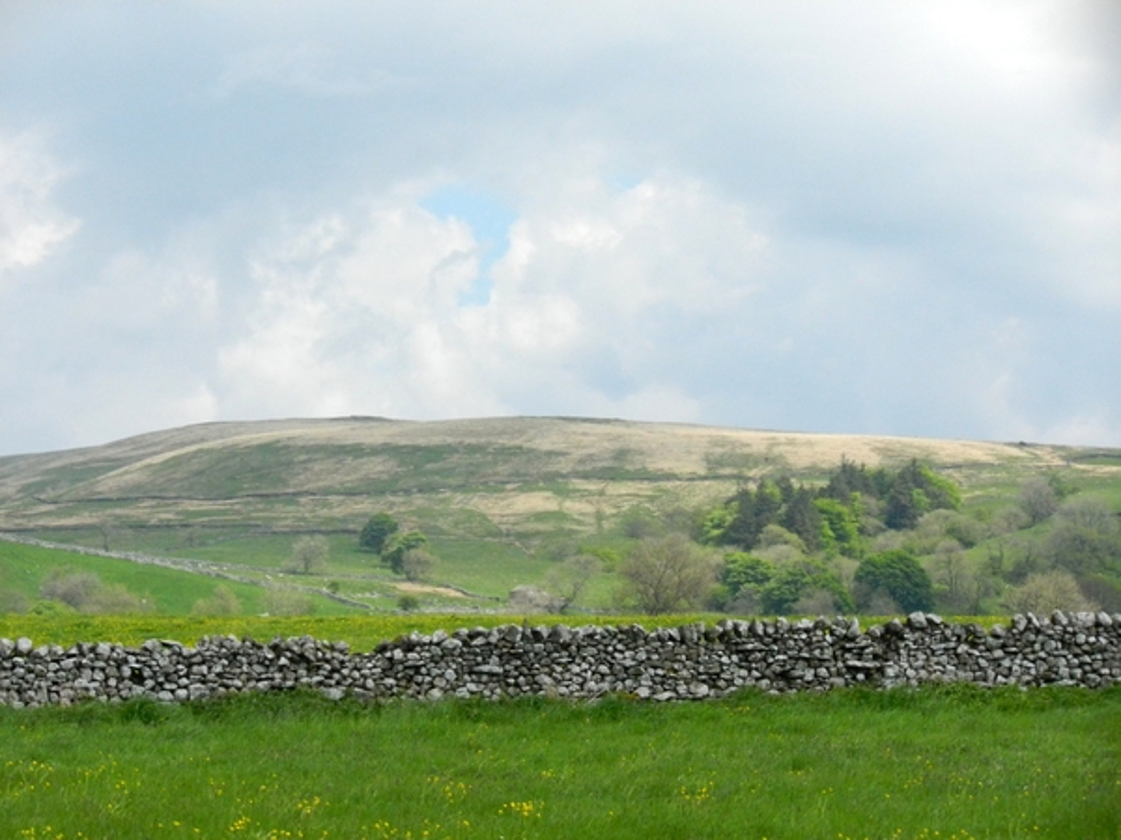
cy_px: 420
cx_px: 560
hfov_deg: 16.0
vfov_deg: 12.0
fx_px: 3983
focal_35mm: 123
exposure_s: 1/1000
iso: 800
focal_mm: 22.2
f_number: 10.2
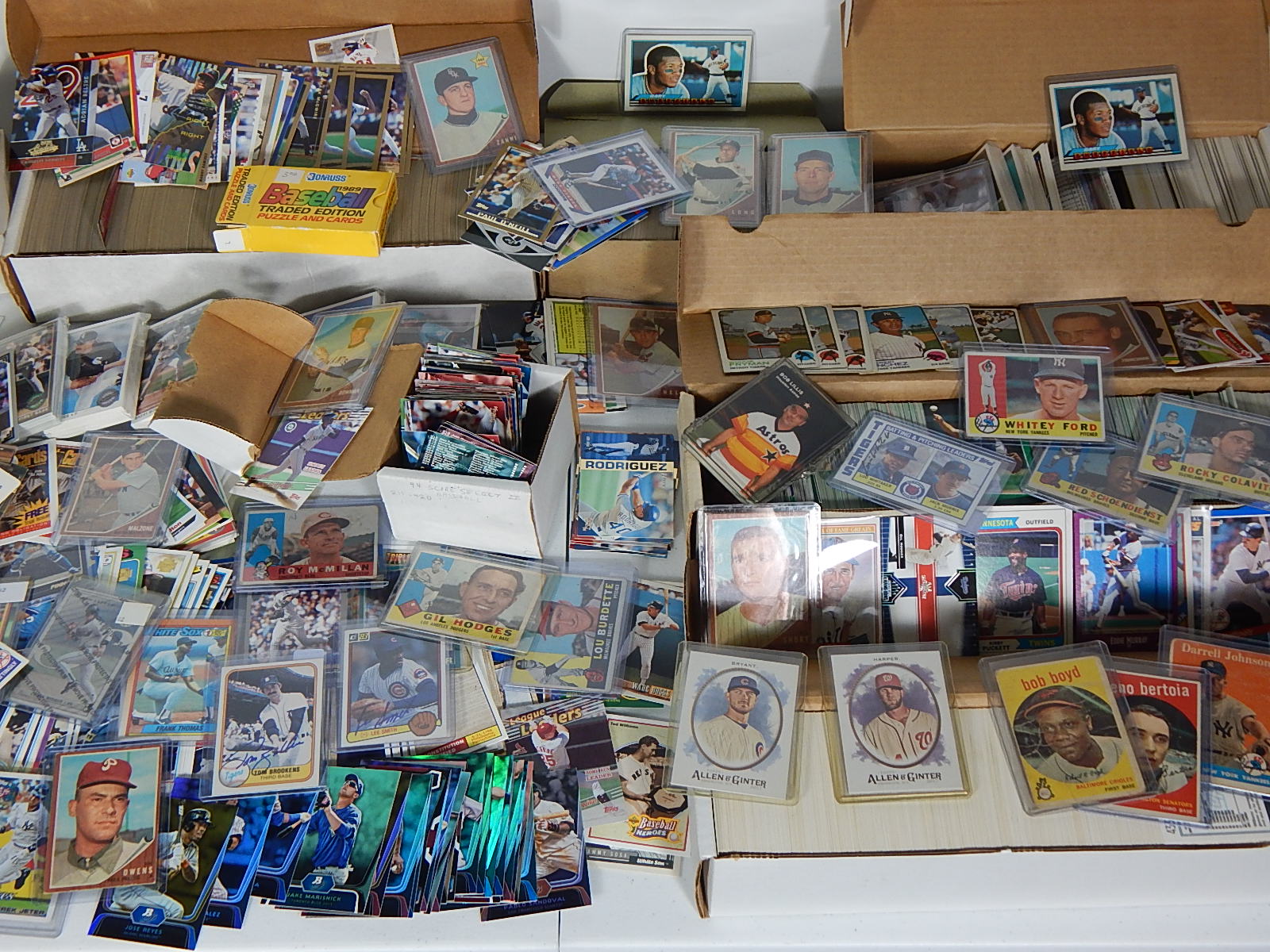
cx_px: 635
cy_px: 476
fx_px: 1761
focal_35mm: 48
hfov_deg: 39.7
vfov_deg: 30.3
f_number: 3.7
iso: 180
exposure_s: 1/30
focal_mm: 8.6
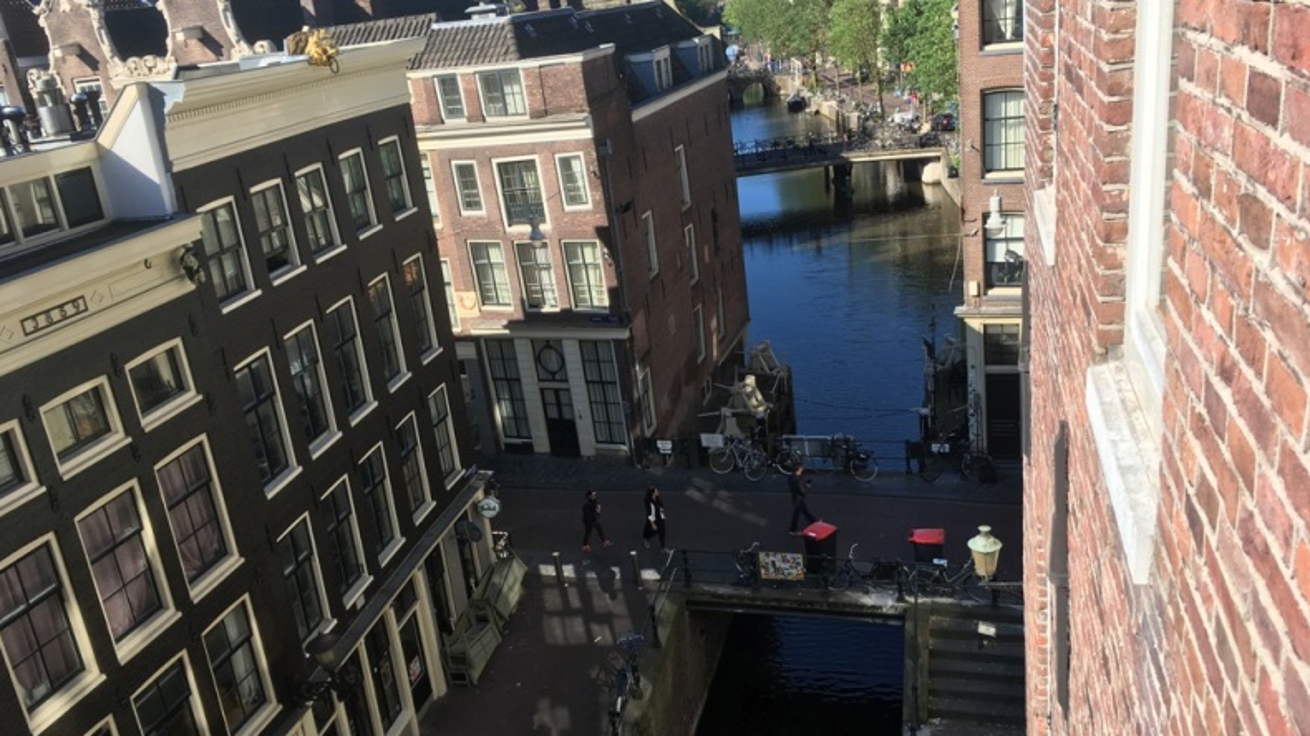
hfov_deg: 61.0
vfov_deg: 36.6
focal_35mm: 32
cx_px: 650
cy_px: 398
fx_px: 1111
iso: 25
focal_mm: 4.15
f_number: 2.2
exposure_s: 1/725
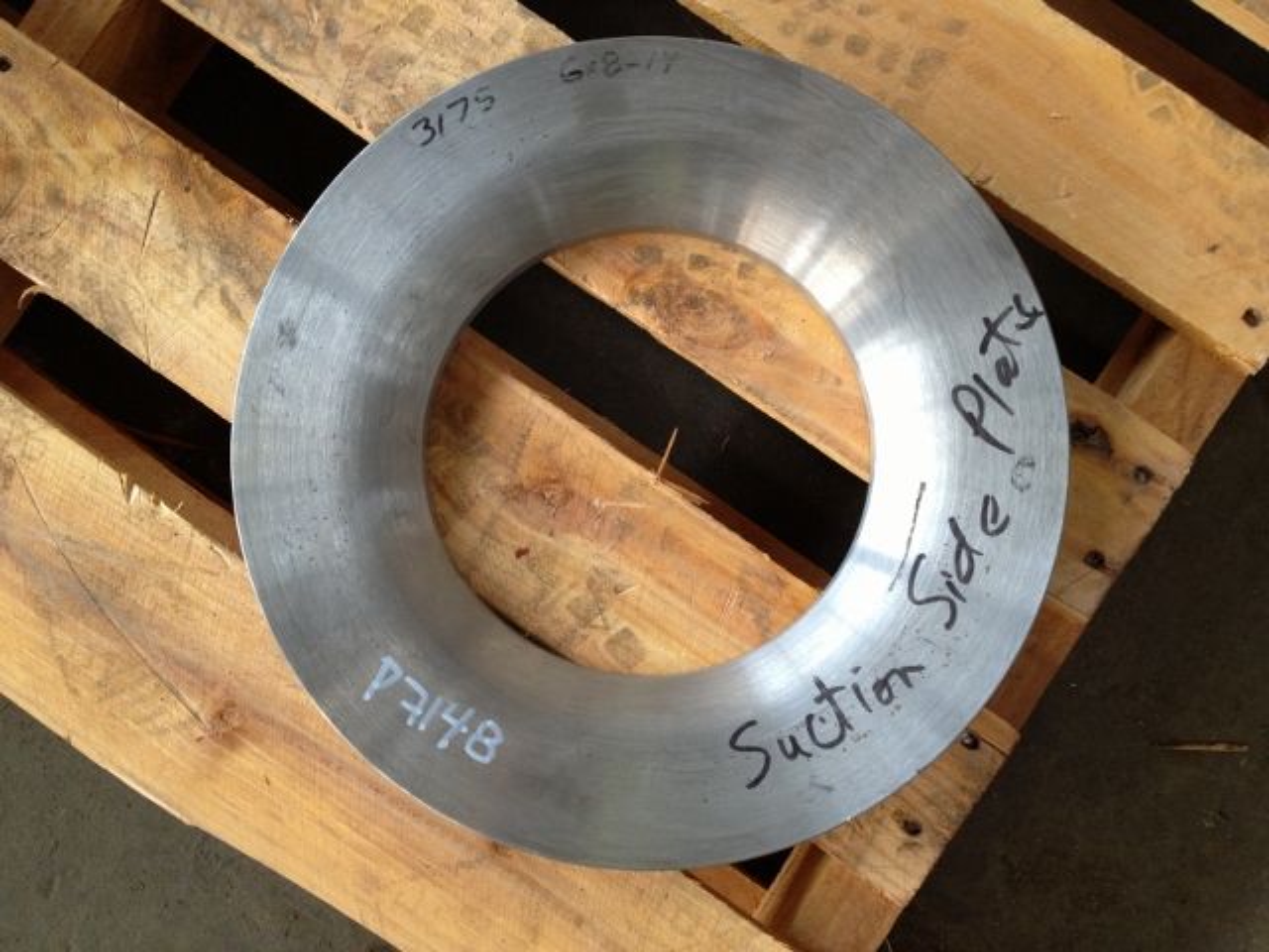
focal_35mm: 35
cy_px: 476
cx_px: 634
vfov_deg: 40.7
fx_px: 1283
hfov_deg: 52.6
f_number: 2.4
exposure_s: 1/20
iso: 100
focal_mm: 4.28
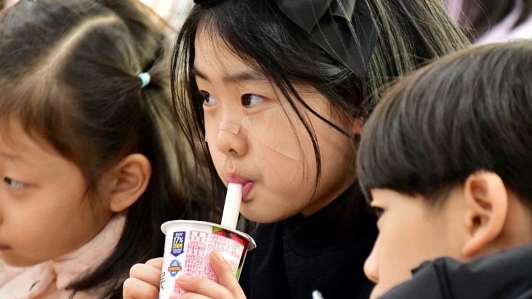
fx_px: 5078
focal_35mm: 360
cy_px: 172
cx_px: 238
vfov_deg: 3.4
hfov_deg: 6.0
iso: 800
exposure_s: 1/20
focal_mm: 200
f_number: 6.3
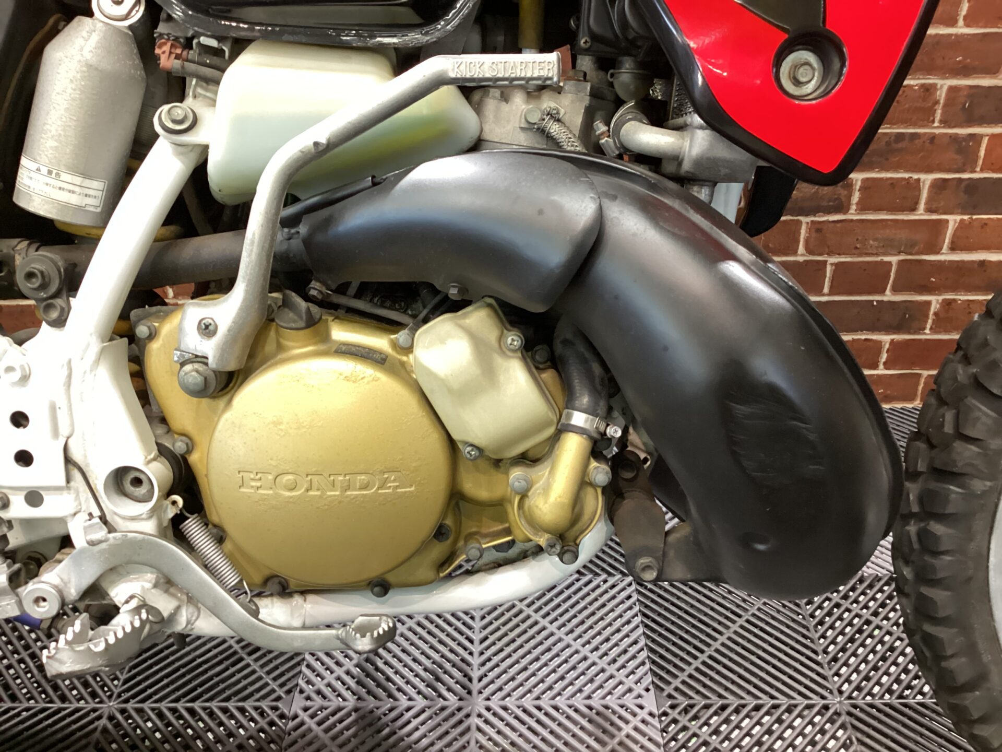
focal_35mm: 31
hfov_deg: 58.4
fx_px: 897
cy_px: 376
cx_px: 501
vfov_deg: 45.4
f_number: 2.4
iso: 640
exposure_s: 1/30
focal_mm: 3.3
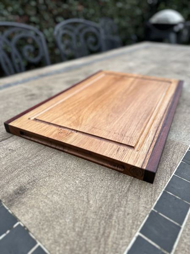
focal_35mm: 24
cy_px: 127
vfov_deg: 71.6
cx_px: 95
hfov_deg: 56.8
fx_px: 176
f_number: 1.78
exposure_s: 1/634
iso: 80
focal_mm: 6.86
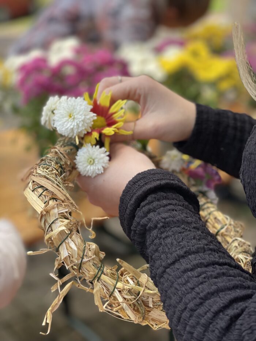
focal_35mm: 52
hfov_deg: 28.0
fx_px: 513
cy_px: 170
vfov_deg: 36.8
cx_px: 128
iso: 32
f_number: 2
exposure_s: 1/300
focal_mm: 6
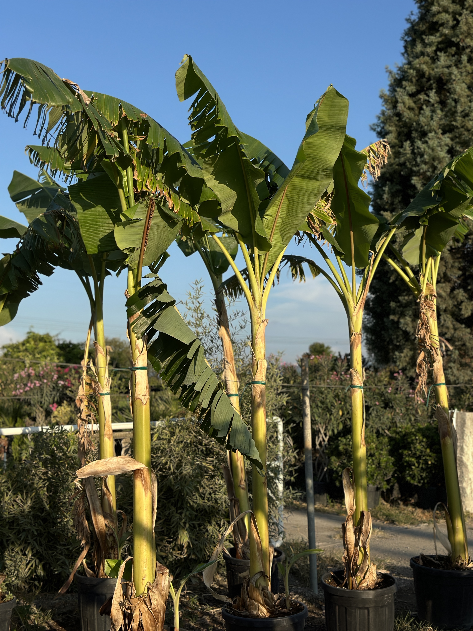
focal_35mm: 48
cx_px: 236
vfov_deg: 39.7
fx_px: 875
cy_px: 316
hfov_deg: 30.3
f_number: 1.78
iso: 80
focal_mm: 6.86
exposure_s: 1/7634
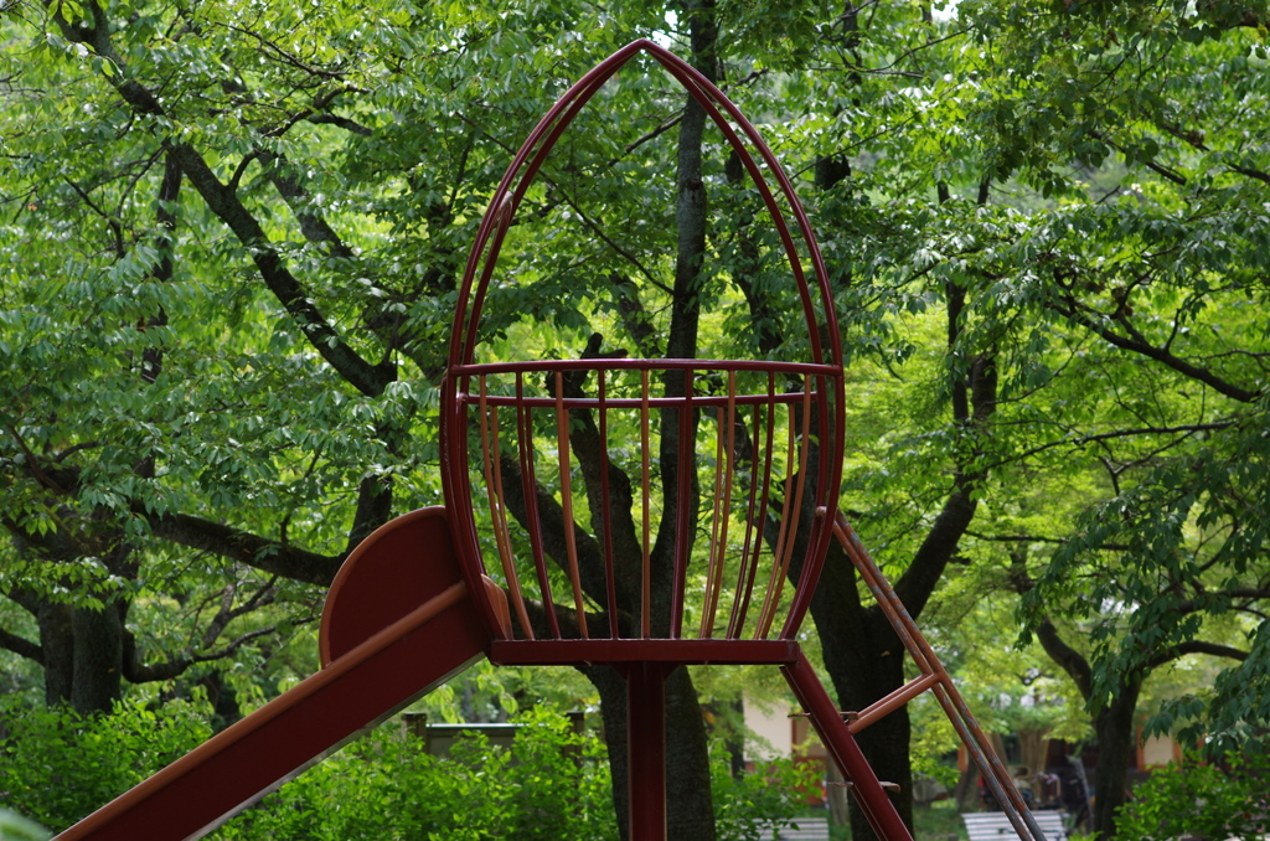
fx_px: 3696
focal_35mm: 105
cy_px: 420
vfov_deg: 13.0
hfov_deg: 19.5
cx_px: 635
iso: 100
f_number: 4.5
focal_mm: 70
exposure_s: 1/125
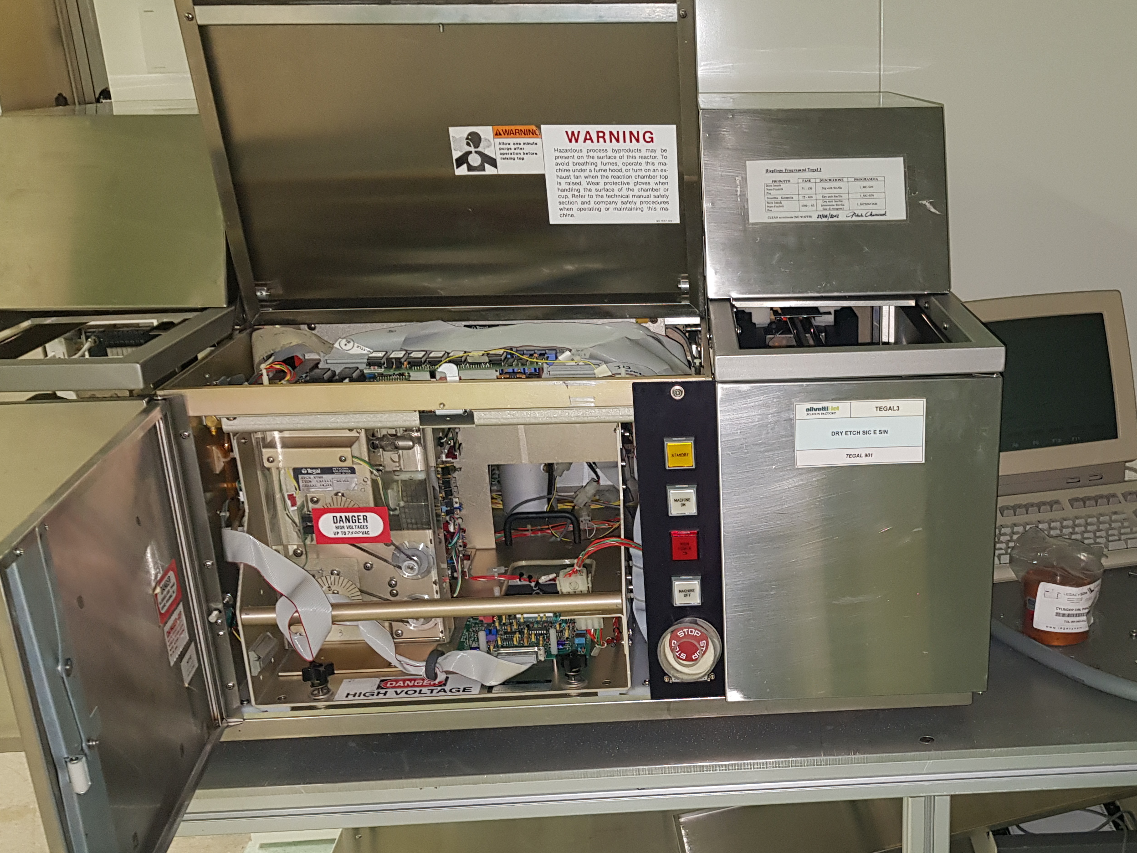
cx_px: 848
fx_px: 1380
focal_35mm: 42
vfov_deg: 33.8
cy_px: 618
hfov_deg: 43.4
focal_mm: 4.3
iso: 125
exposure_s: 1/17
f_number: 1.7
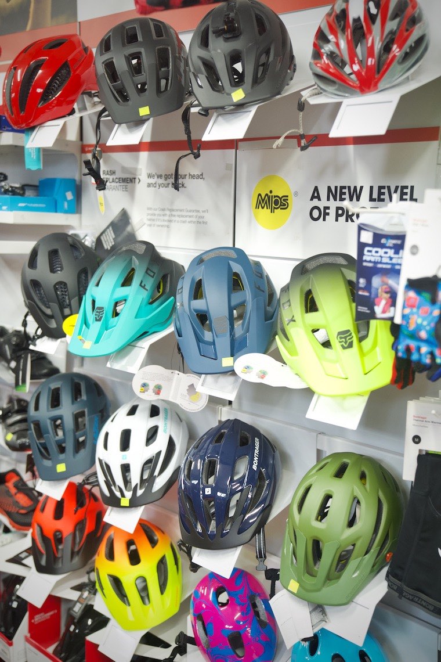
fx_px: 808
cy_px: 331
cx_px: 220
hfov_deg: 30.5
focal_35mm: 44
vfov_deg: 44.5
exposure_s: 1/80
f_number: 2.8
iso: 2500
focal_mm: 44
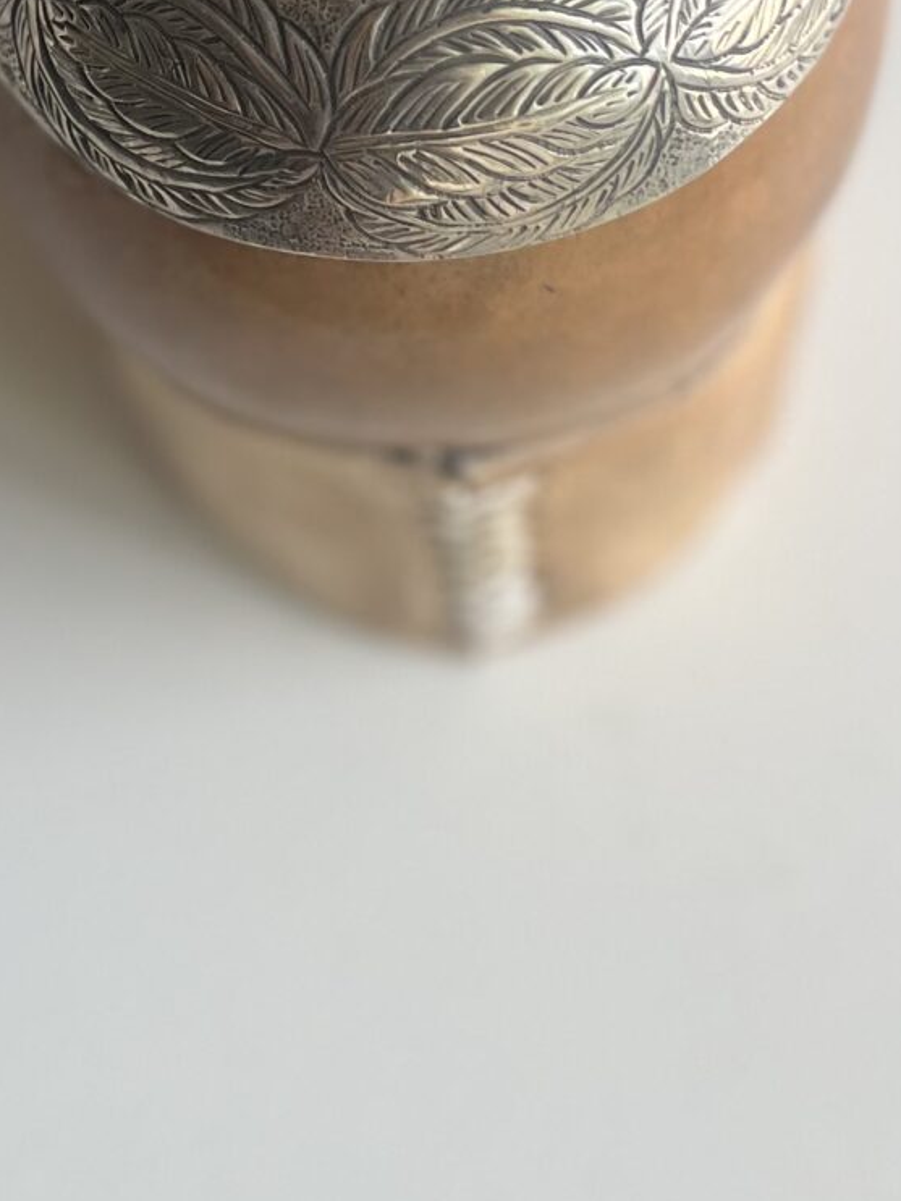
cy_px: -45
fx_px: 1944
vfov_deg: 31.3
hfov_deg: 26.1
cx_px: 395
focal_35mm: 56
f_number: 1.6
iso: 40
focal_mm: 5.1
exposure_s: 1/271
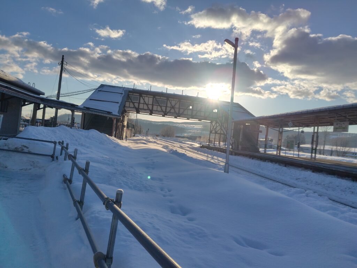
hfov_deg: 73.9
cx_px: 178
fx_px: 237
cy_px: 134
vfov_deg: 58.9
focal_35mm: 23
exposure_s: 1/6083
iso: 50
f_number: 1.9
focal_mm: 5.6
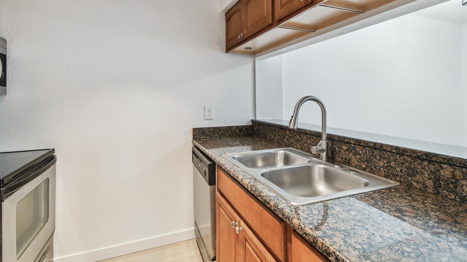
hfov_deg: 92.7
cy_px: 96
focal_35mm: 18
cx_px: 237
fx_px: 223
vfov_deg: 60.1
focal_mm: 10
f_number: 7.1
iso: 100
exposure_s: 1/2
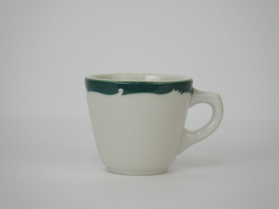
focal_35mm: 115
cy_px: 104
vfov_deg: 12.9
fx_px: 927
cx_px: 140
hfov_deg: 17.1
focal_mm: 20.6
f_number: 5.2
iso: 125
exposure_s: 1/80
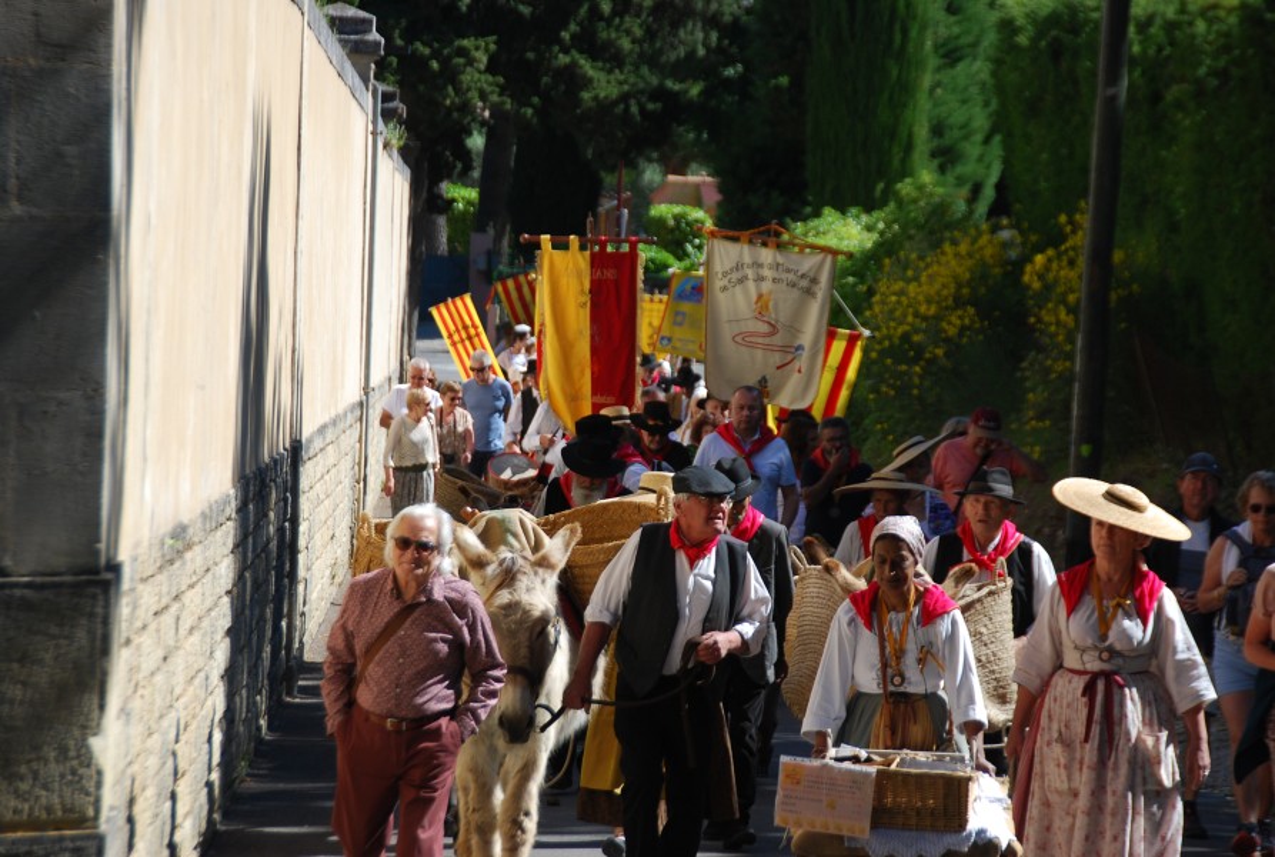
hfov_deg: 12.2
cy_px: 428
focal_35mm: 168
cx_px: 638
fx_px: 5964
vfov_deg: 8.2
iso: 180
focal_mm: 112
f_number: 5.6
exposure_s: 1/500
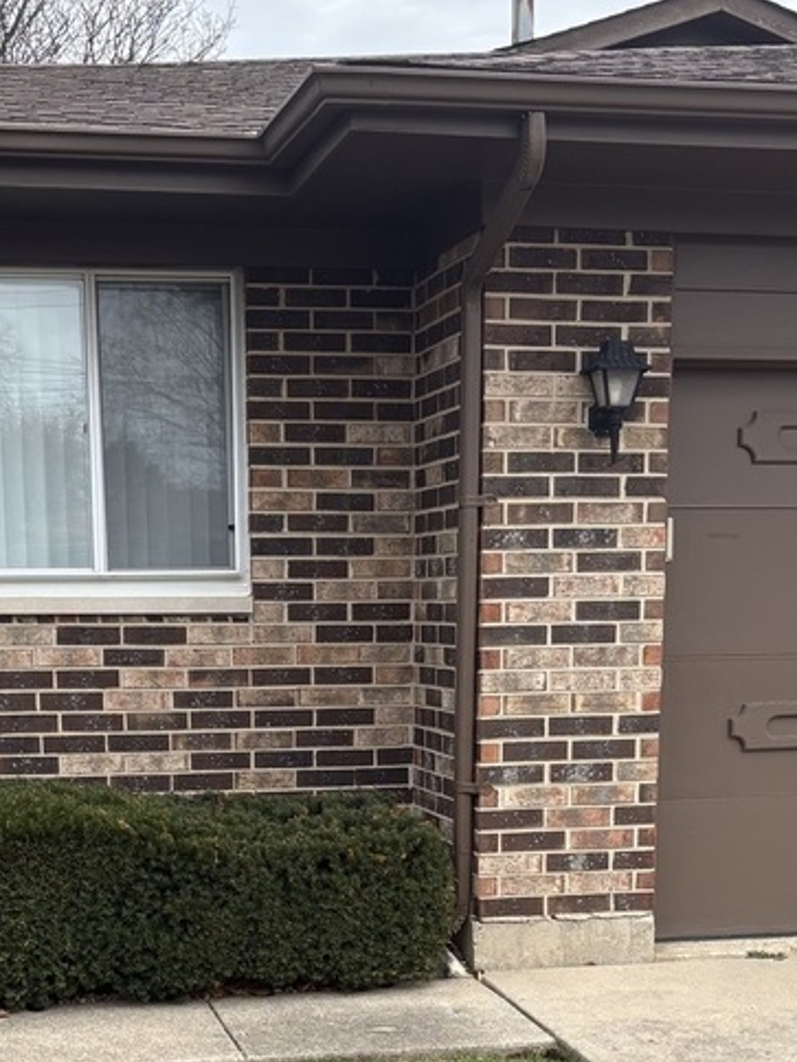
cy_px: 904
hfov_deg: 25.2
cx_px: 338
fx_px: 1781
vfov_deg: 32.0
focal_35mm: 58
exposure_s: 1/731
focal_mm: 5.96
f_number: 1.6
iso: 64
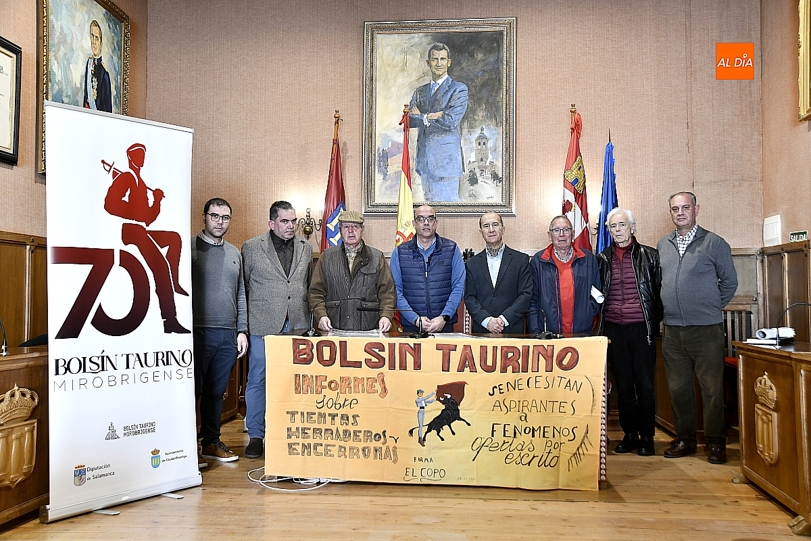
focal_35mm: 32
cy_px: 270
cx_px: 406
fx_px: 721
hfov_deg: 58.7
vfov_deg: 41.1
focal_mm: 32
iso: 1600
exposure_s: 1/60
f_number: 5.6
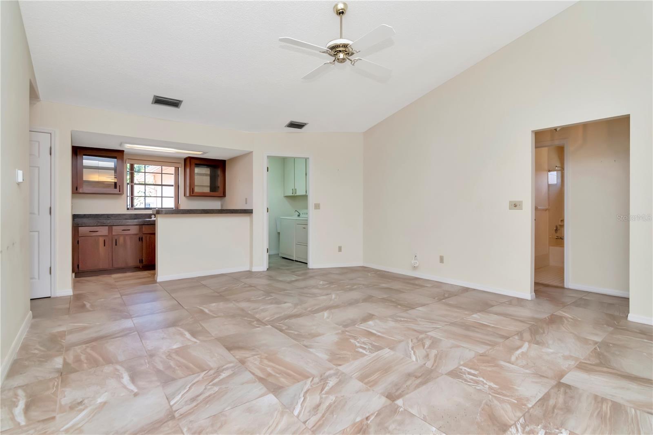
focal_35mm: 16
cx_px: 326
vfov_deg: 72.0
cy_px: 218
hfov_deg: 95.0
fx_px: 299
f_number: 8
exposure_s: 1/160
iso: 1000
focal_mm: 11
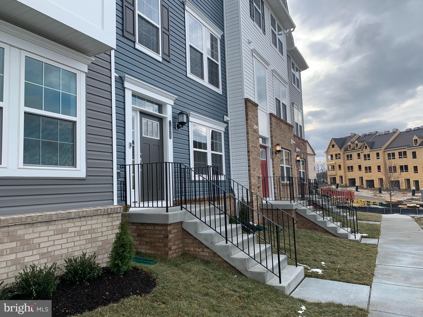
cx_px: 212
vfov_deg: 53.1
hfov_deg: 67.3
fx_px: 318
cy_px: 158
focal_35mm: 26
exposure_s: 1/518
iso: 25
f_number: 1.8
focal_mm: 4.25
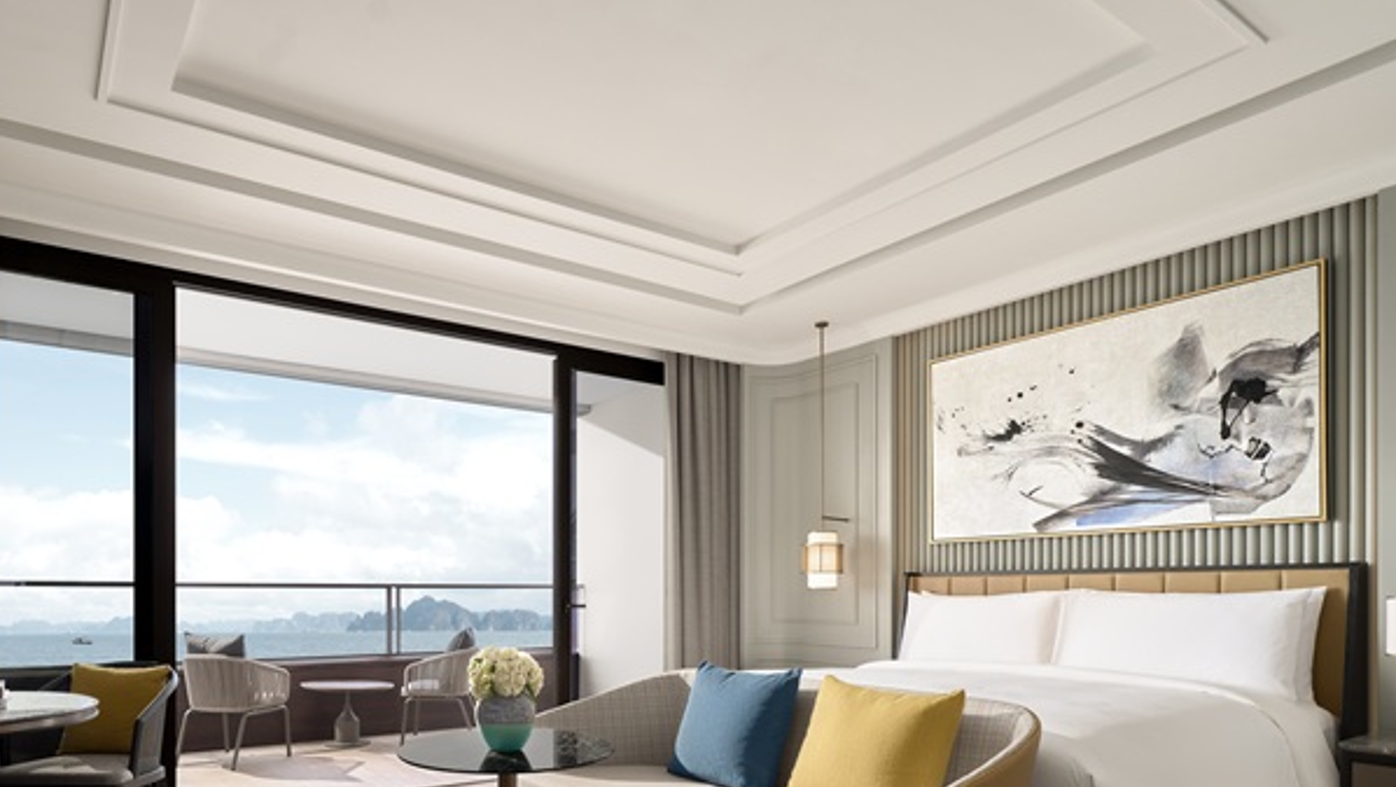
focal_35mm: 21
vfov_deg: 52.1
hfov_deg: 83.5
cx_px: 616
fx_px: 778
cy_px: 557
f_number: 6.3
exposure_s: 1/80
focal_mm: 15
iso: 400
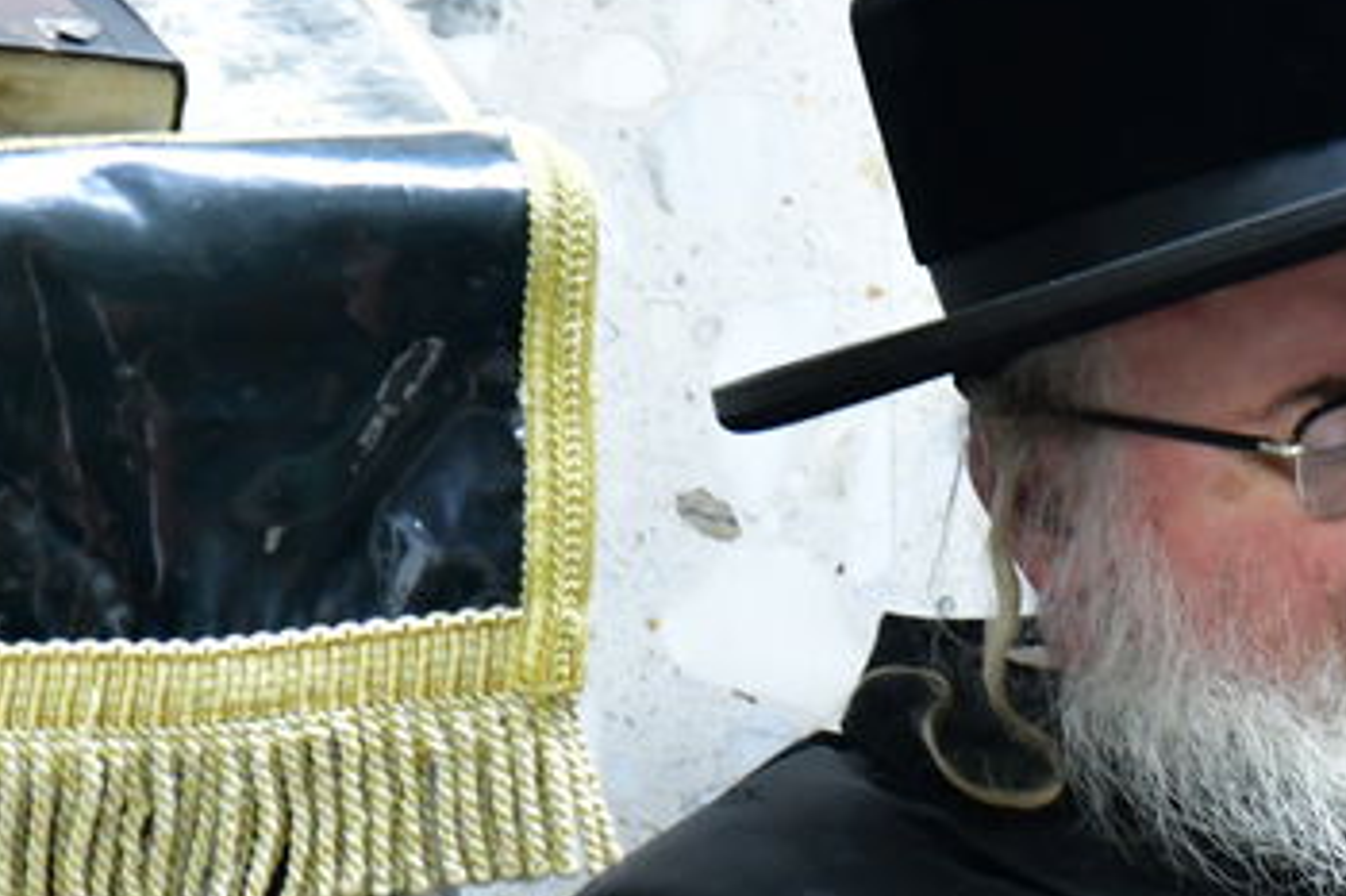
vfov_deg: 2.9
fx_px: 17937
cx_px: 1188
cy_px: 660
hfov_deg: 4.3
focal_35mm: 480
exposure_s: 1/100
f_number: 5.6
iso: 4000
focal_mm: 120
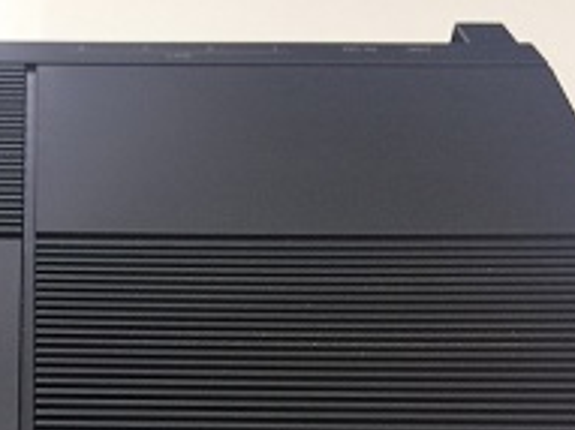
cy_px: 459
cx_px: 12
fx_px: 1262
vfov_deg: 18.7
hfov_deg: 24.6
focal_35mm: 76
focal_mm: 4.15
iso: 80
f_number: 2.2
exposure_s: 1/30
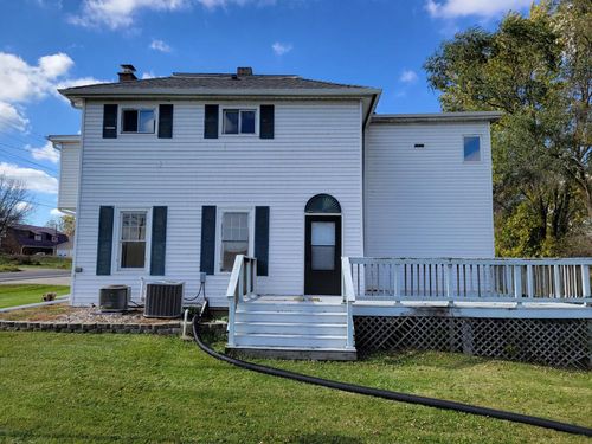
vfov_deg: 53.1
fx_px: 445
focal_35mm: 26
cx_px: 296
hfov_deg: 67.3
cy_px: 222
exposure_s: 1/1571
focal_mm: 5.4
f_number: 1.8
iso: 40
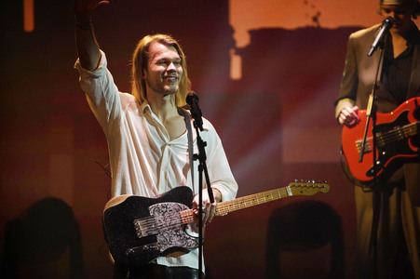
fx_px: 6377
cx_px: 210
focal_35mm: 547
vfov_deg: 2.5
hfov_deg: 3.8
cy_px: 140
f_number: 6.3
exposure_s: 1/250
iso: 6400
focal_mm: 547
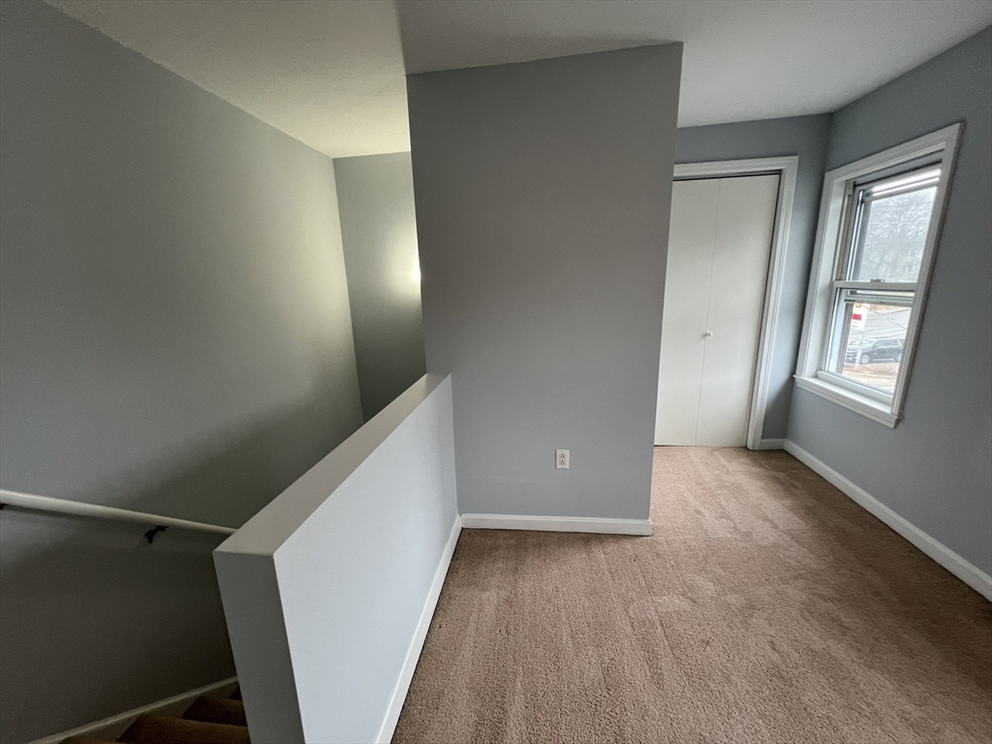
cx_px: 496
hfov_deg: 106.2
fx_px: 373
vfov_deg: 89.9
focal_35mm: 13
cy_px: 372
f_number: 1.8
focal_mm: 1.57
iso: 160
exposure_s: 1/120
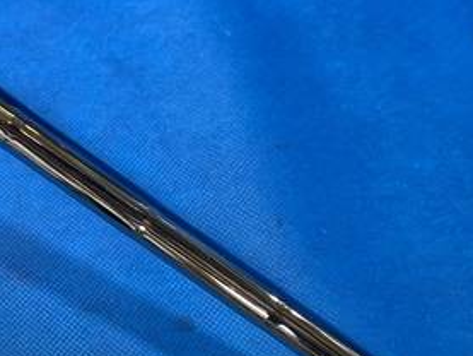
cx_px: 53
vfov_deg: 24.4
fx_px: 820
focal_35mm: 60
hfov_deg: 30.8
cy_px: 159
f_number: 1.8
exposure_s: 1/60
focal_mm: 4.25
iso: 80
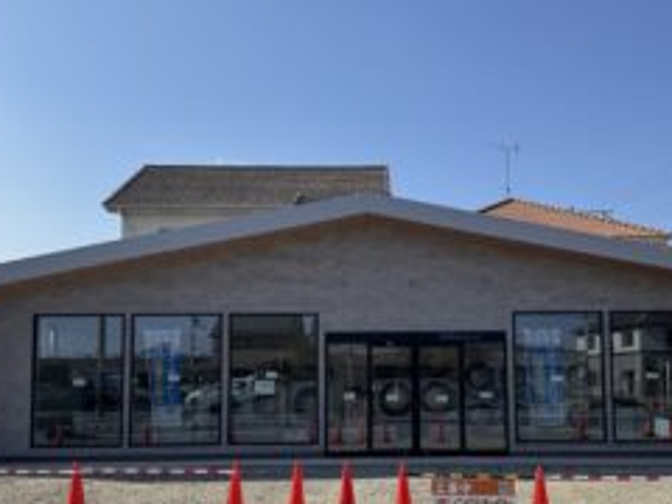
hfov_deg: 51.2
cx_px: 375
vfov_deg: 39.2
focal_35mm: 36
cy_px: 333
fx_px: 699
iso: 80
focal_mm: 6.76
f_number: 1.78
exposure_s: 1/4608
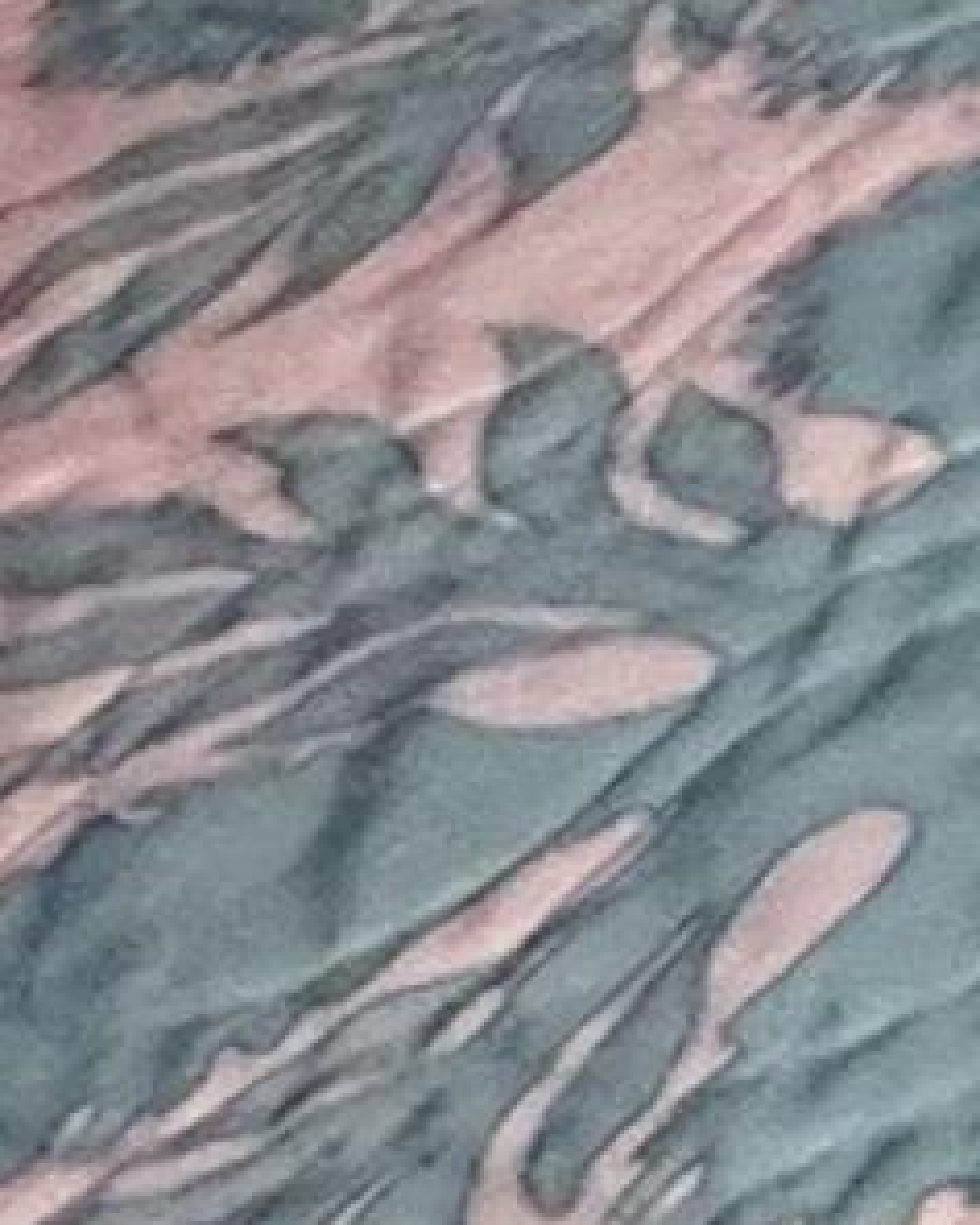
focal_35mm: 142
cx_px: 5744
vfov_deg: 9.5
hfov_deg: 5.4
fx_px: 5146
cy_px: -2760
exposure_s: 1/120
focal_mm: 2.22
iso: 250
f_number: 2.2
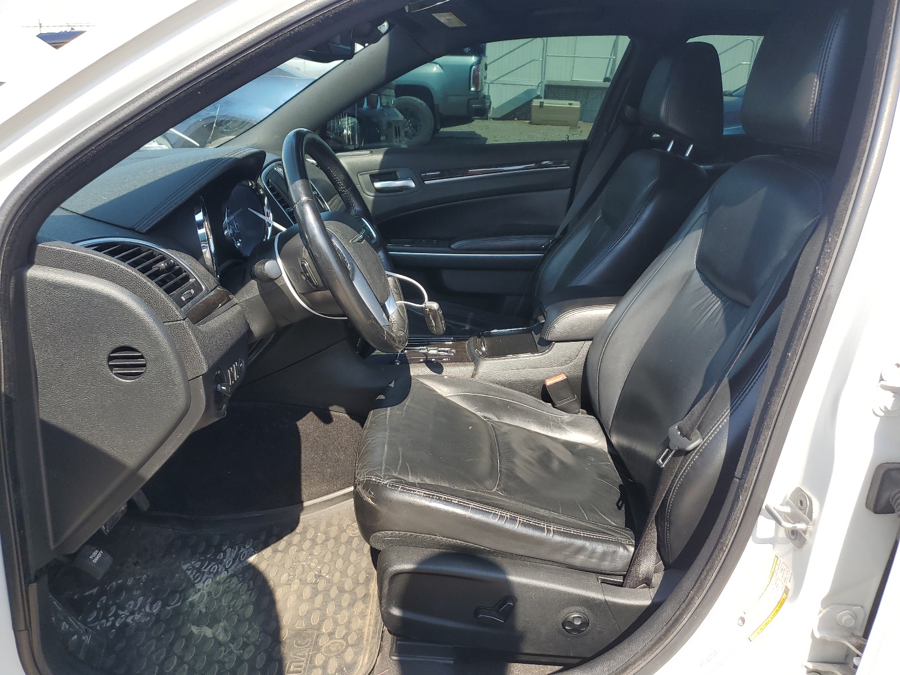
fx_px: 676
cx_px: 450
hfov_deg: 67.3
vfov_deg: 53.1
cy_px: 338
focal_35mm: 26
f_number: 1.5
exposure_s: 1/909
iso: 50
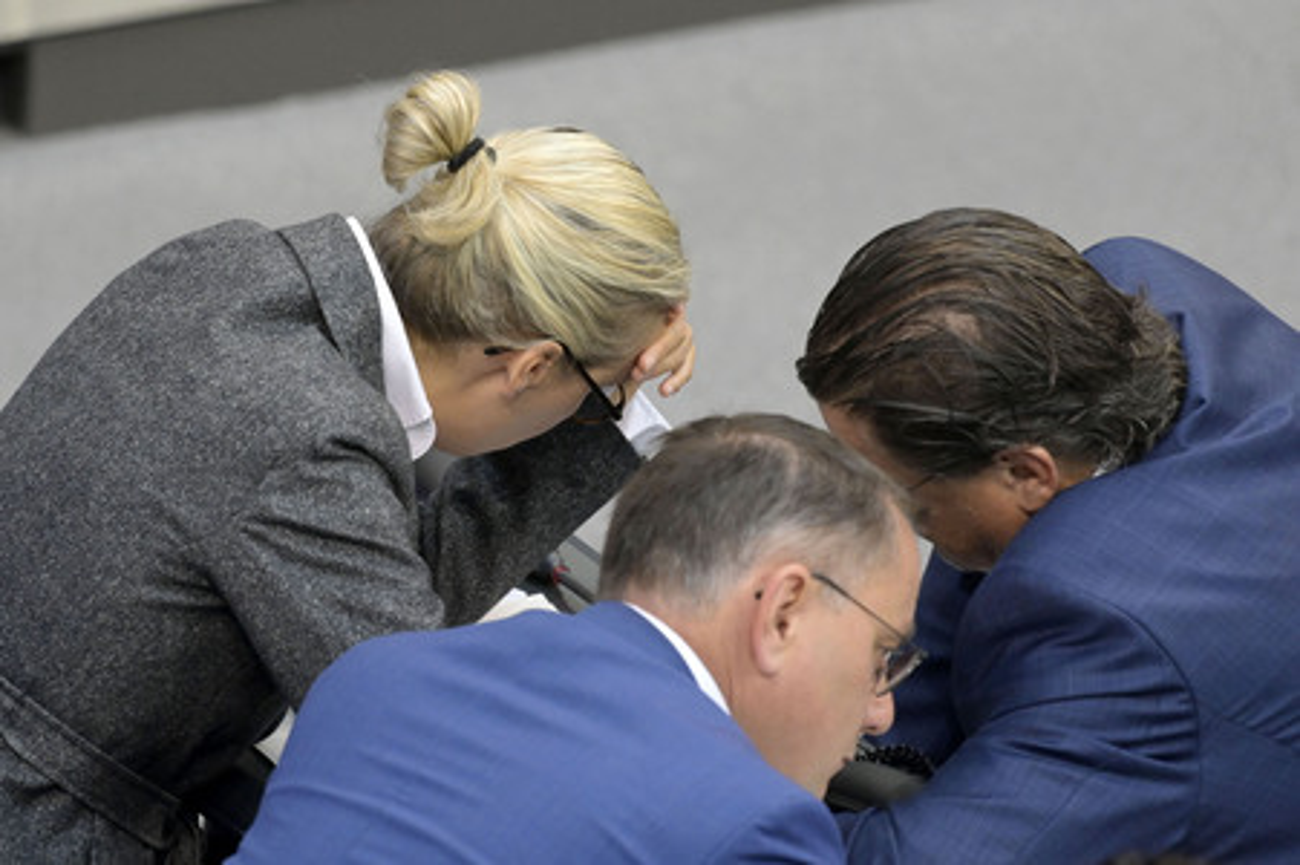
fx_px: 14073
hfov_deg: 5.3
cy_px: 432
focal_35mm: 390
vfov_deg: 3.5
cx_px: 650
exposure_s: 1/400
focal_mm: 390
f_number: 5.6
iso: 8000
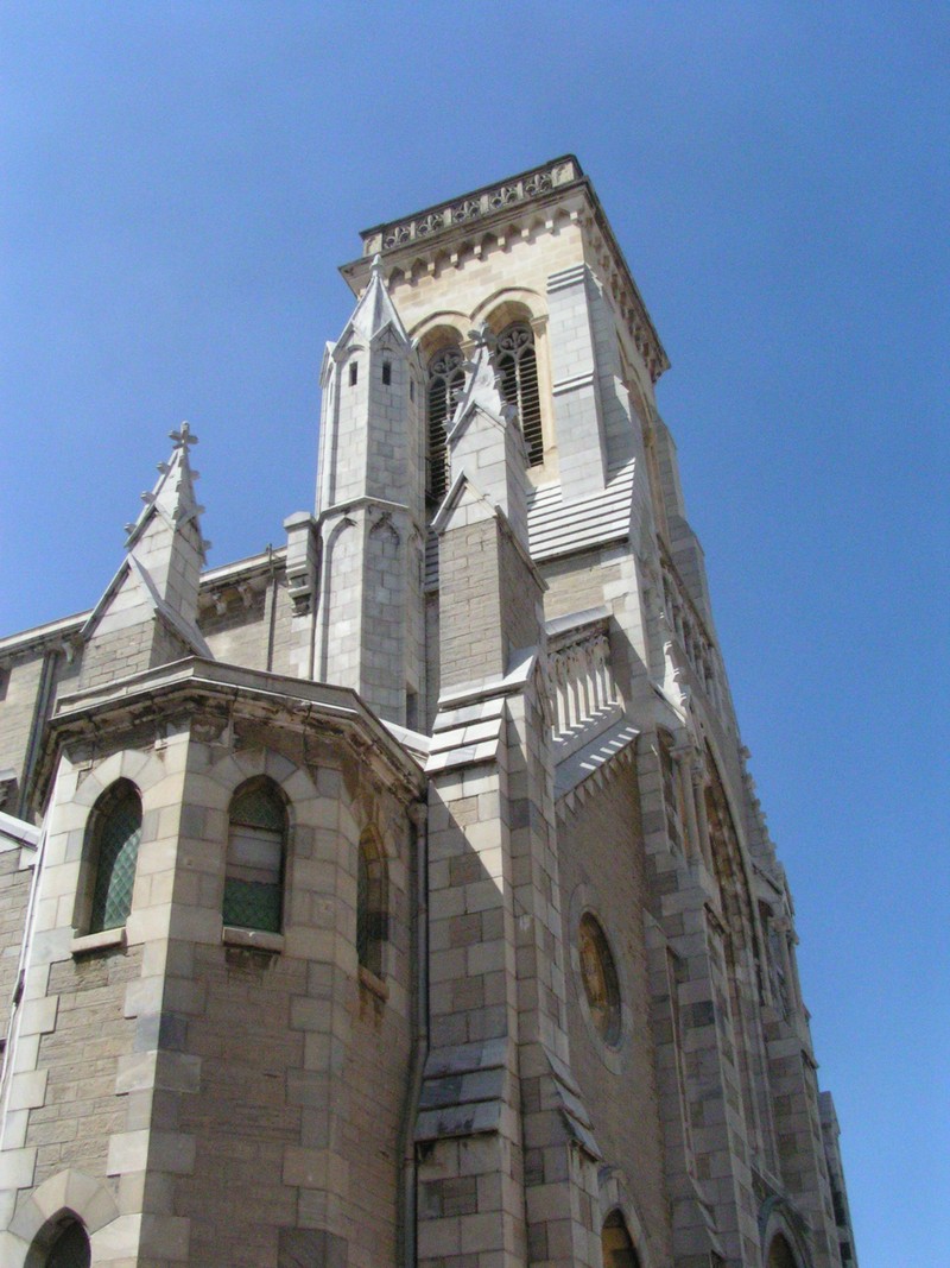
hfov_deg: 37.7
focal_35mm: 38
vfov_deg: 49.0
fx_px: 1391
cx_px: 475
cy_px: 634
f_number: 8
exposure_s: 1/1000
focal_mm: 5.8
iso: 400
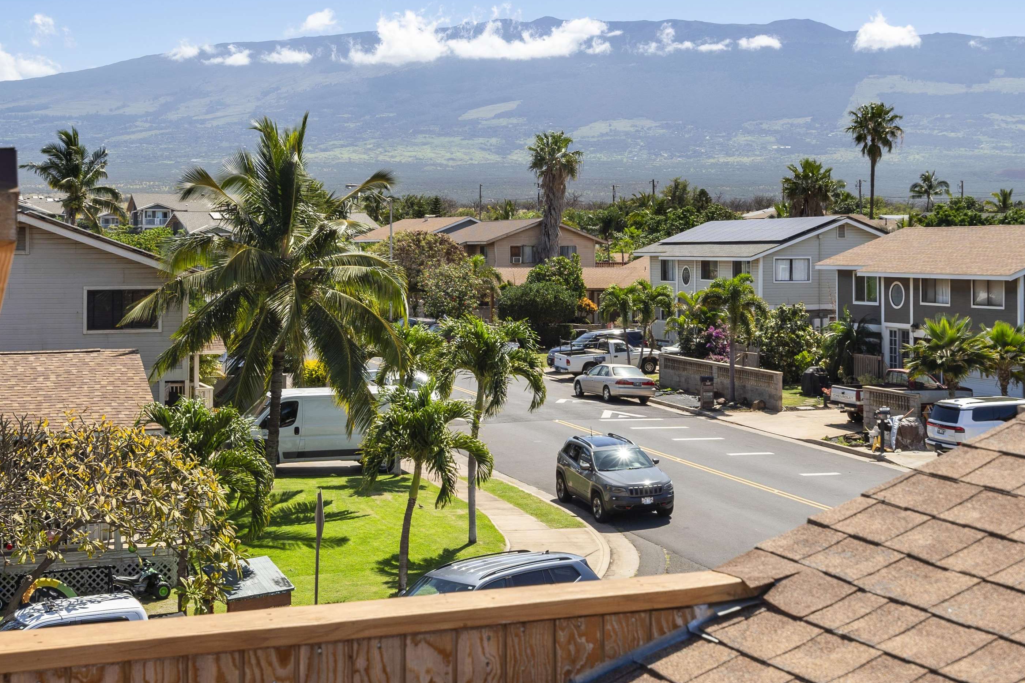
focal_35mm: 57
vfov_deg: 23.8
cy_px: 358
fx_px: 1623
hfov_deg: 35.0
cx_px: 538
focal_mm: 35
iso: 100
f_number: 8
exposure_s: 1/200
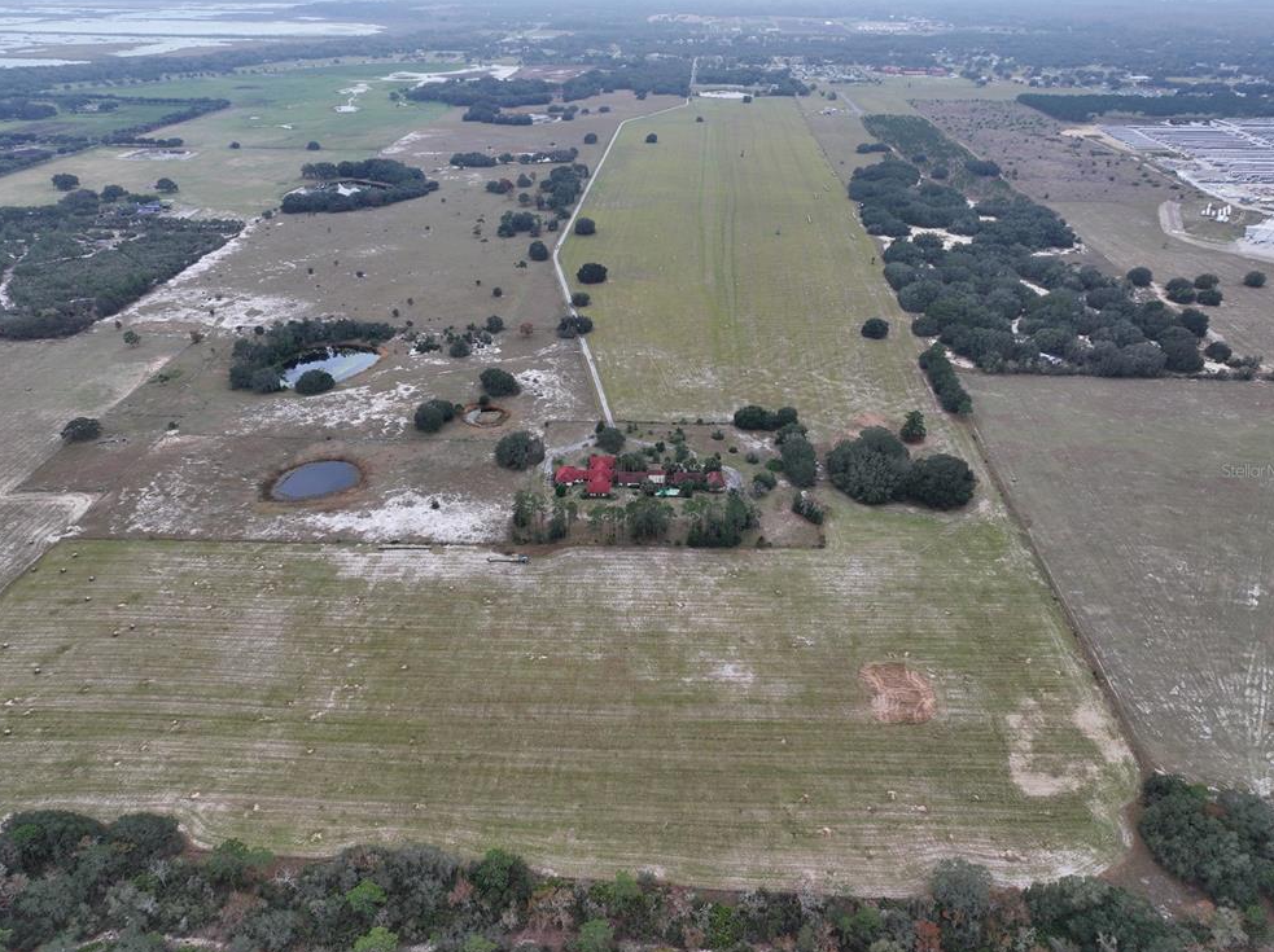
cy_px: 470
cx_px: 636
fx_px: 919
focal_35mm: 25
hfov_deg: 69.5
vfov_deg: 54.8
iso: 150
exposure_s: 1/400
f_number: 2.8
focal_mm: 12.29
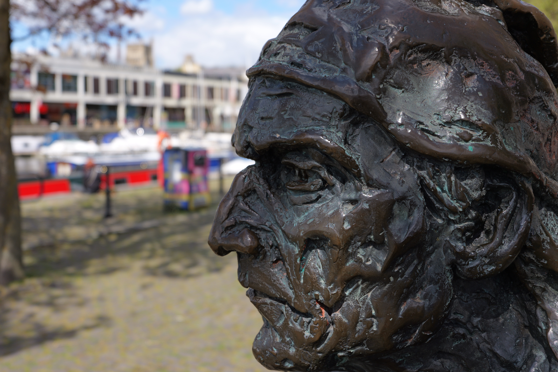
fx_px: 620
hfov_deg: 48.5
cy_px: 186
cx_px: 279
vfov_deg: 33.4
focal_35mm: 40
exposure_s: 1/500
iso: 200
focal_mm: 40
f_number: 6.3
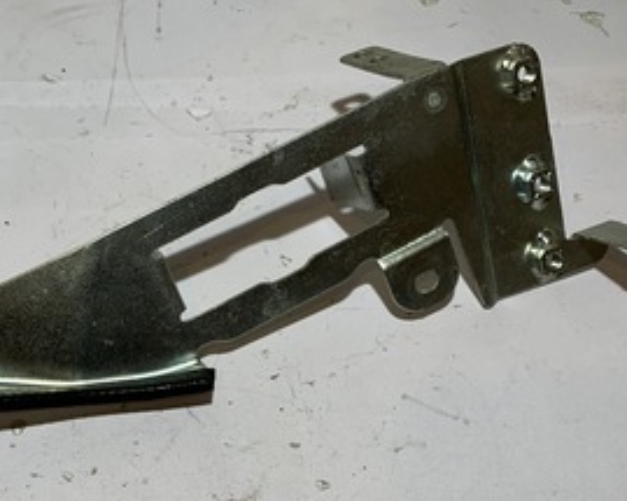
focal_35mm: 54
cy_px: 333
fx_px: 1002
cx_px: 160
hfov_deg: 34.1
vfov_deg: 27.9
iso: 40
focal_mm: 4.25
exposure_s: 1/121
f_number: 1.8
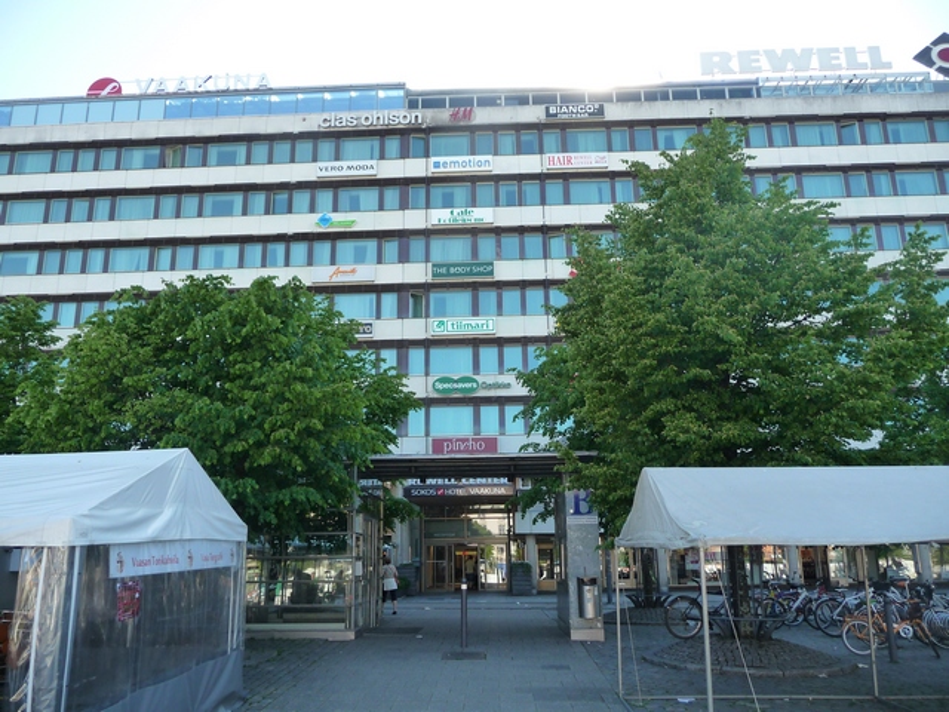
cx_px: 474
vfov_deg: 49.7
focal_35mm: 28
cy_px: 356
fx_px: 768
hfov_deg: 63.4
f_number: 3.3
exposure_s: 1/250
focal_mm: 4.7
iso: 160
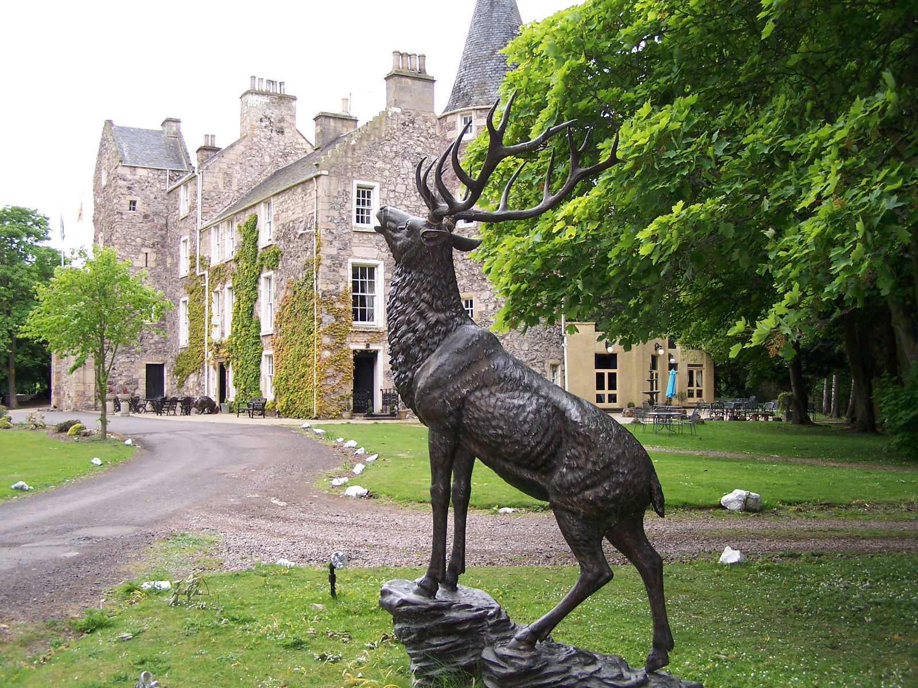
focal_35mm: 38
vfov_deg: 37.7
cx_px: 459
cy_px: 344
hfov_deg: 49.0
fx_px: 1008
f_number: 2.8
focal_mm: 6.3
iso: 80
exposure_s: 1/200
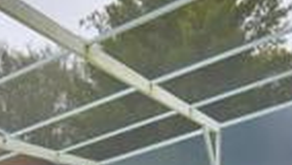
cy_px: 216
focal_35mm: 78
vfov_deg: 14.8
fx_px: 604
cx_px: -5
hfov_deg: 25.7
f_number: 4.5
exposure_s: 1/640
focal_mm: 10
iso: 100
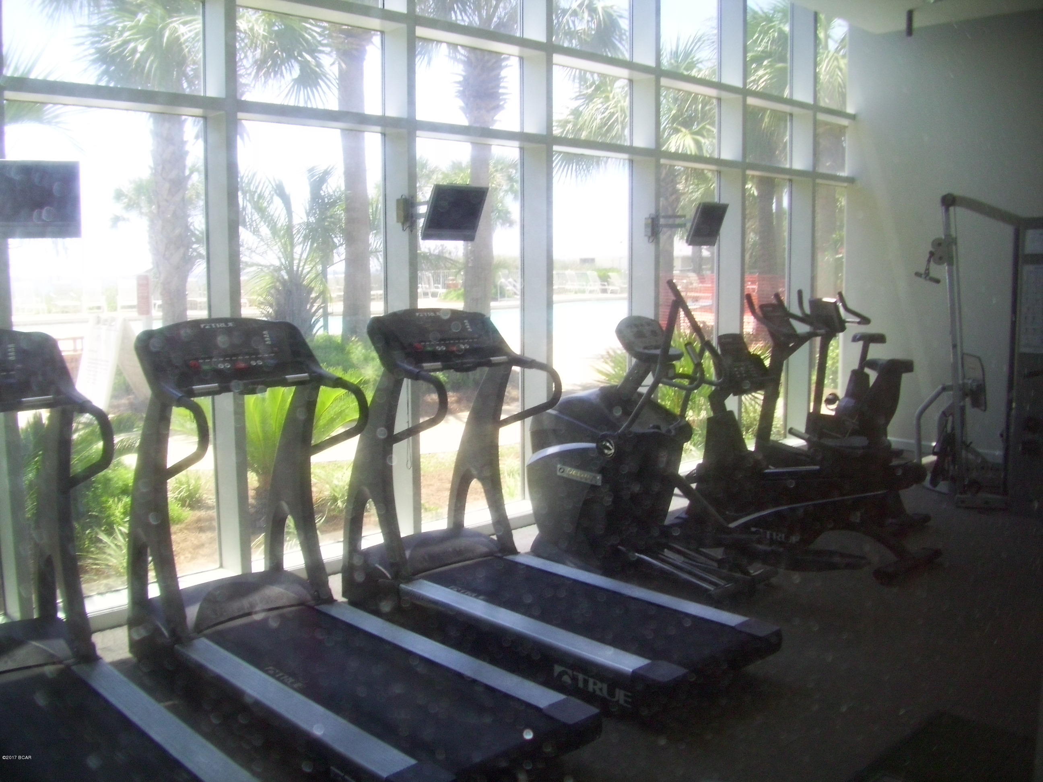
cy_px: 391
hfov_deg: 56.8
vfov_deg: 44.2
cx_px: 522
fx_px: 964
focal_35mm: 32
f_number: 2.9
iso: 80
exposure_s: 1/20
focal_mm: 5.7
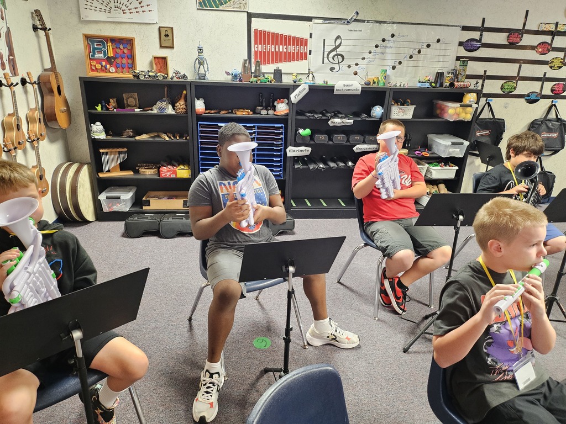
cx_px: 283
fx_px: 392
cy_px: 212
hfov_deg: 71.6
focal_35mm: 24
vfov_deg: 56.8
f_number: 1.8
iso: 500
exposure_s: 1/24
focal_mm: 5
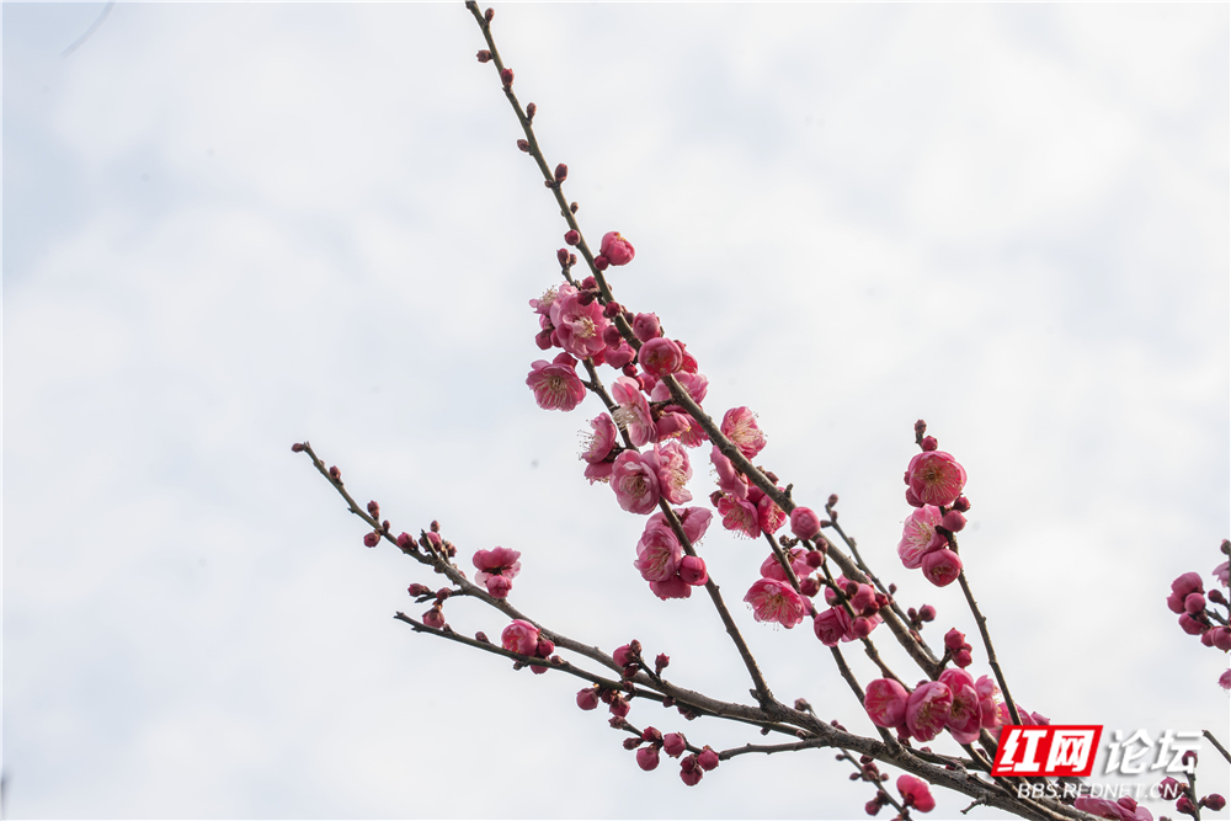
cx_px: 616
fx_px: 4069
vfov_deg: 11.5
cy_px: 410
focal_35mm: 119
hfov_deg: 17.2
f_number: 13
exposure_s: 1/100
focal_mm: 119
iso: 250
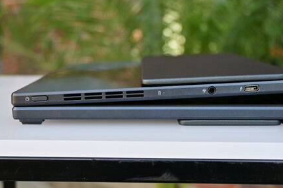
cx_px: 146
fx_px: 511
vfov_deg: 20.9
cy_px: 108
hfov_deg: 30.9
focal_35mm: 65
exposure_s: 1/100
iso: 100
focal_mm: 30.5
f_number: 4.8
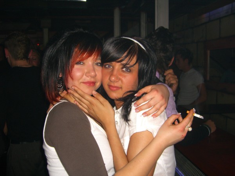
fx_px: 258
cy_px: 88
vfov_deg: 37.7
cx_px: 118
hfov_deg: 49.0
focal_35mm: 38
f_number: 2.8
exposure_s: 1/60
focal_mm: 7.9
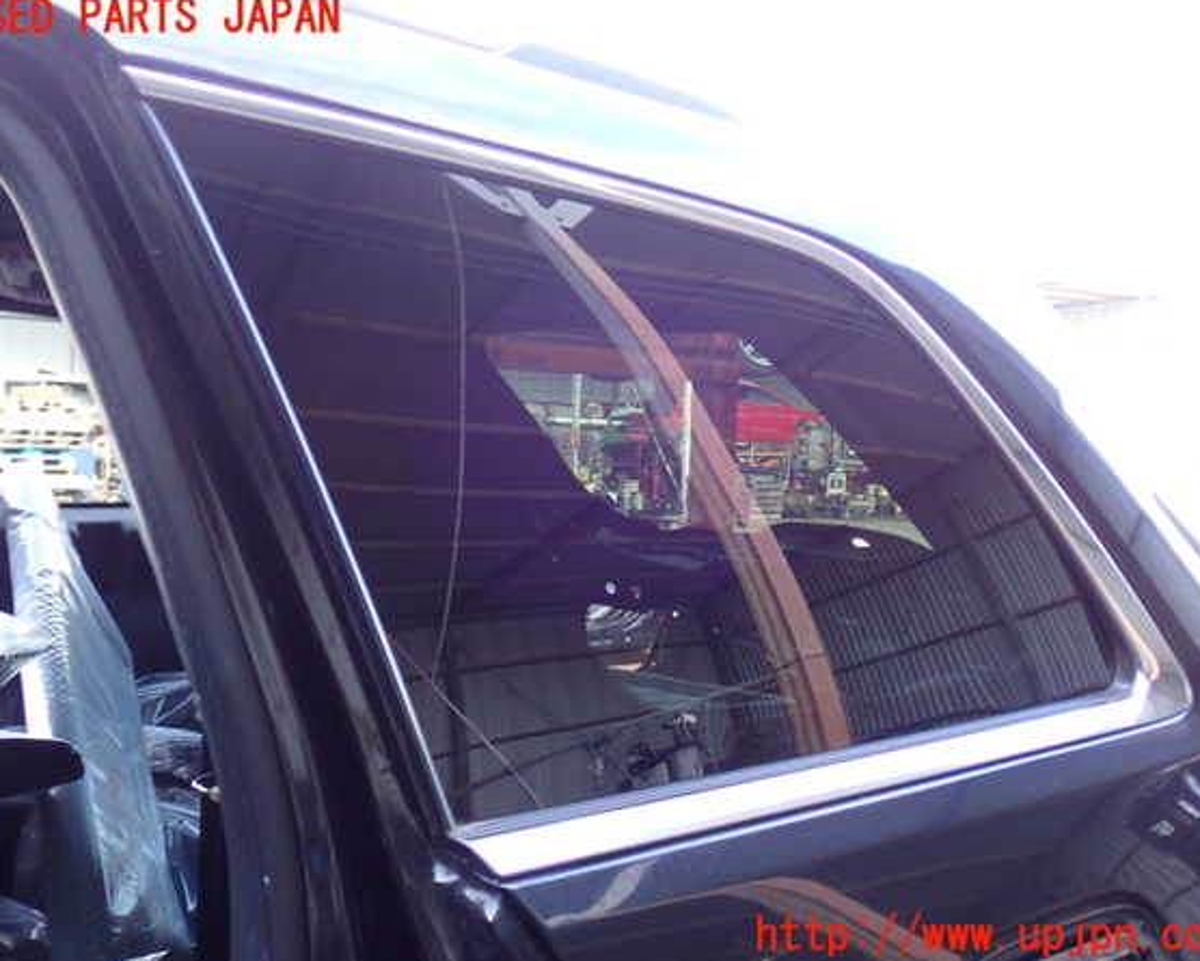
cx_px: 596
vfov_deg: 37.3
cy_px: 477
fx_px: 1421
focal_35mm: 40
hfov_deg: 45.8
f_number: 2.7
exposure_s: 1/50
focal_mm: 6.83
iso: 200
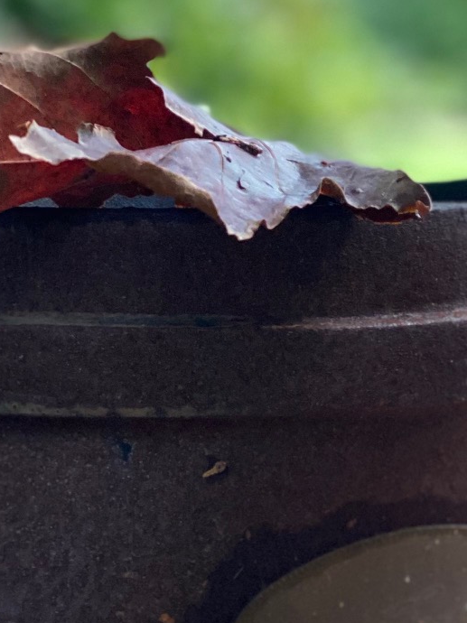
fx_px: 2736
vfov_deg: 13.0
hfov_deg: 9.6
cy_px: 302
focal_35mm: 152
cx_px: 543
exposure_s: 1/122
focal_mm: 6
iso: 200
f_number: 2
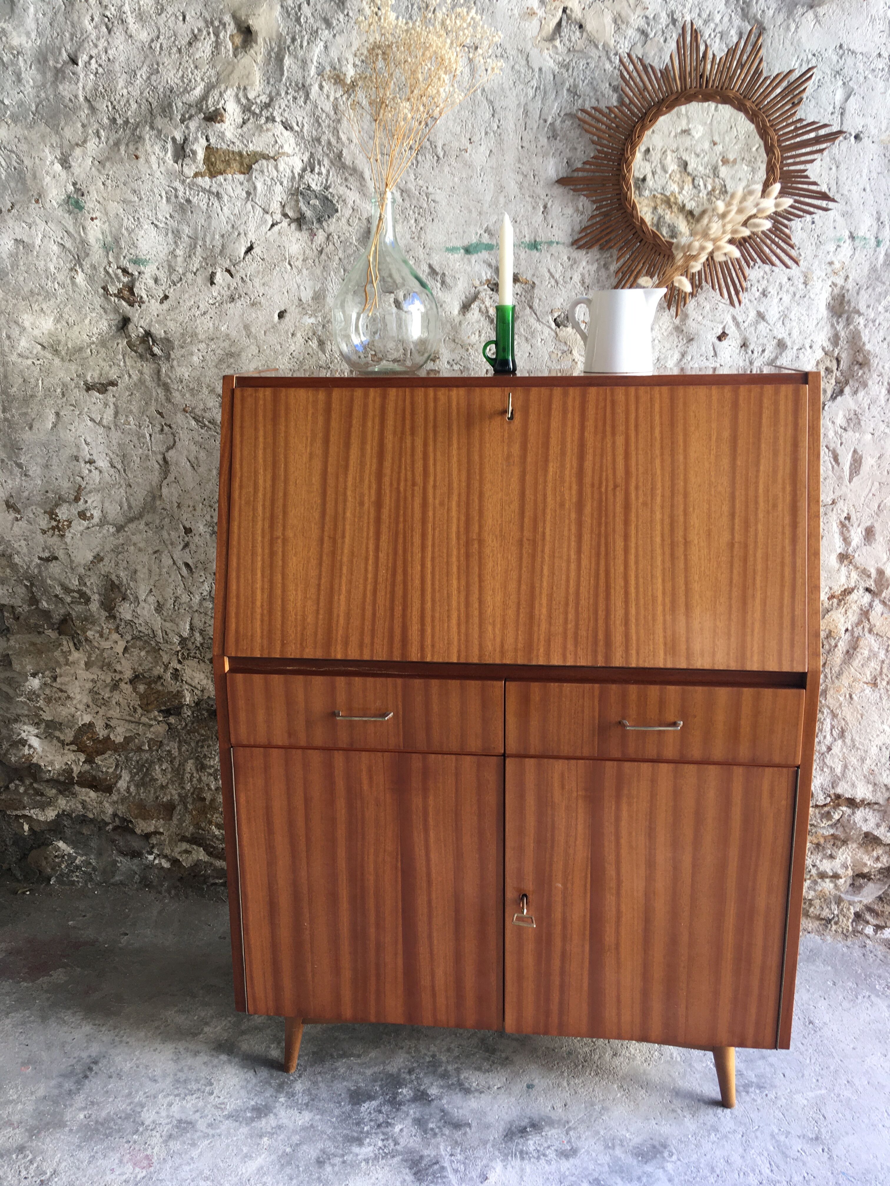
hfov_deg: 48.2
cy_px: 593
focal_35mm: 29
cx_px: 445
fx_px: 994
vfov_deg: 61.7
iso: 32
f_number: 2.2
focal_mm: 4.15
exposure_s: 1/50
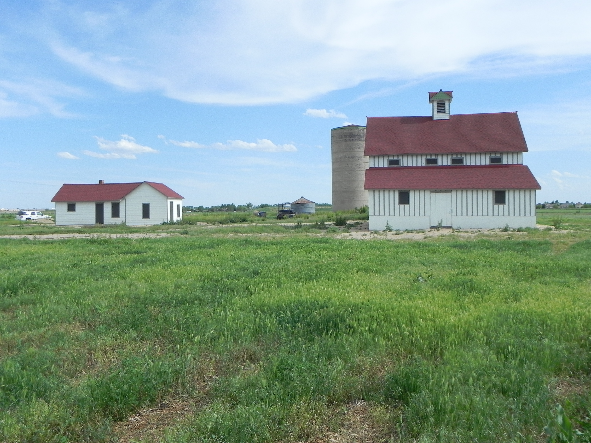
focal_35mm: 37
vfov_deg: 38.7
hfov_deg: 50.1
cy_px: 222
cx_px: 296
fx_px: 632
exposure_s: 1/460
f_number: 7.1
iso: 160
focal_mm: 6.6
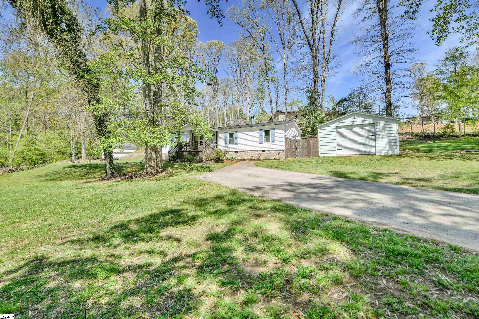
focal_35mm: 16
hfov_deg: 96.7
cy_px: 160
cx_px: 240
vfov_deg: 73.7
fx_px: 213
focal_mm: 16
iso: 400
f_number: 8
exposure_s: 1/500
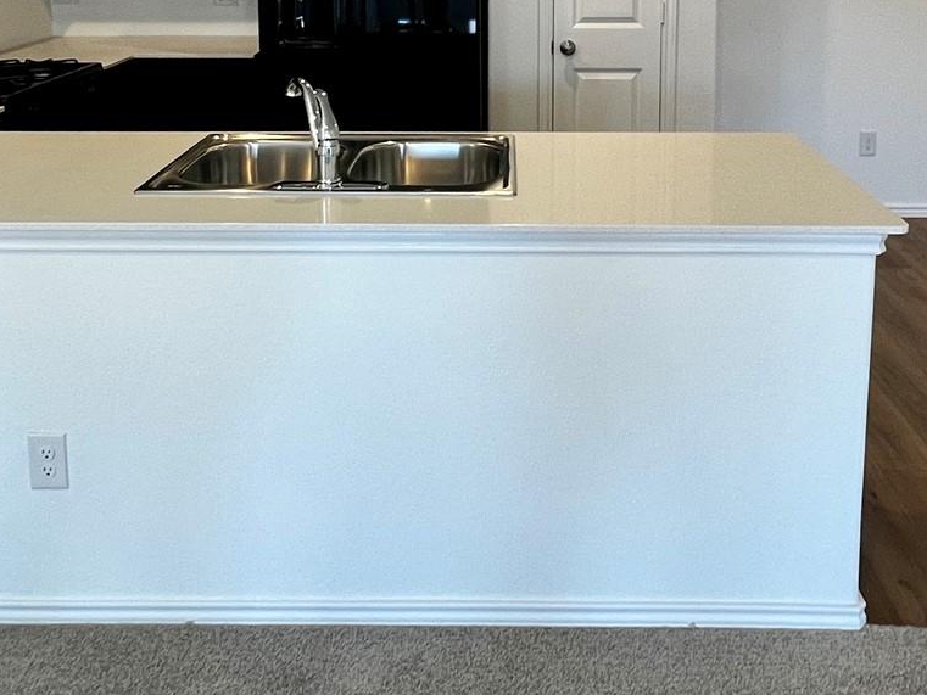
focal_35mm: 35
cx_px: 490
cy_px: 16
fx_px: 937
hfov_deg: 52.6
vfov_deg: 36.9
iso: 250
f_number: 1.8
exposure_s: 1/120
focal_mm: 1.57
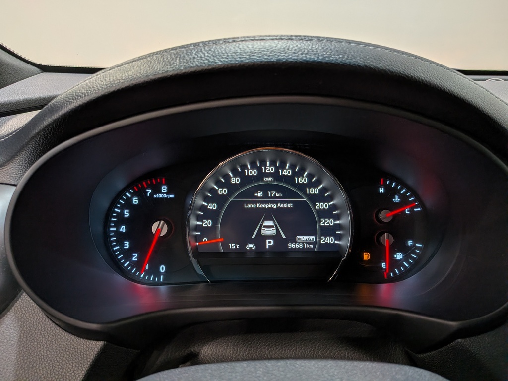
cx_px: 254
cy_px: 190
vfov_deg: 56.8
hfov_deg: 71.6
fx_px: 352
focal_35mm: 24
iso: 30
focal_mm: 4.53
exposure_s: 1/122
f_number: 1.7
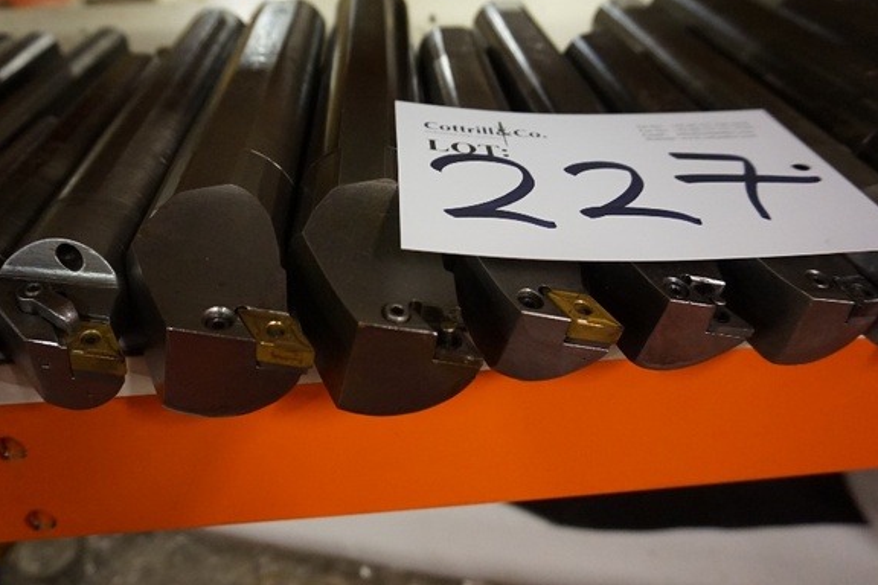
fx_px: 732
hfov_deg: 61.9
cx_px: 418
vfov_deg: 43.5
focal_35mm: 30
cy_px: 244
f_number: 3.5
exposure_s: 1/60
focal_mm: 16
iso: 2000
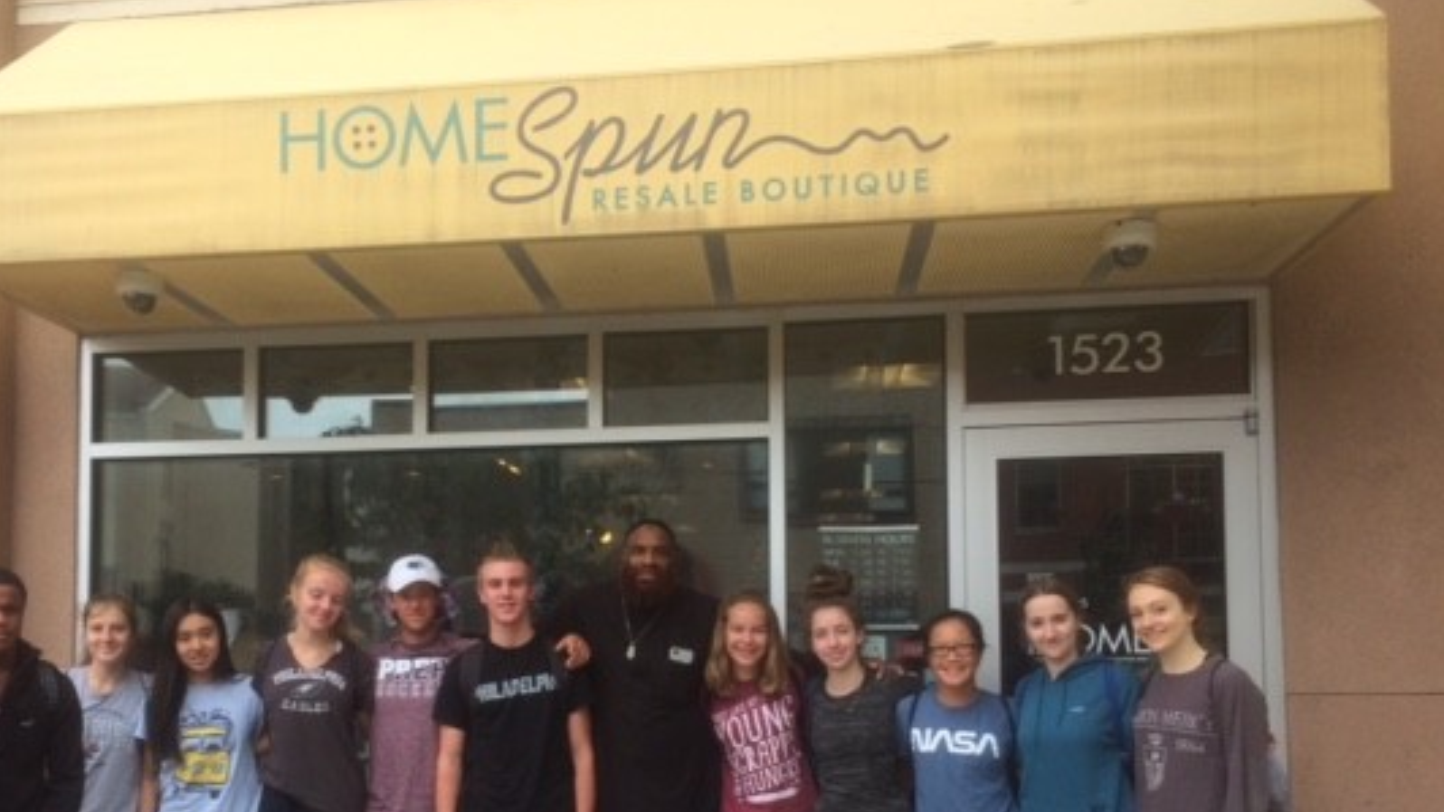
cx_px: 578
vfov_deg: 30.7
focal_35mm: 38
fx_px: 1455
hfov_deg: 52.4
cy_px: 595
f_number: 2.2
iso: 32
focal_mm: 4.15
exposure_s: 1/519
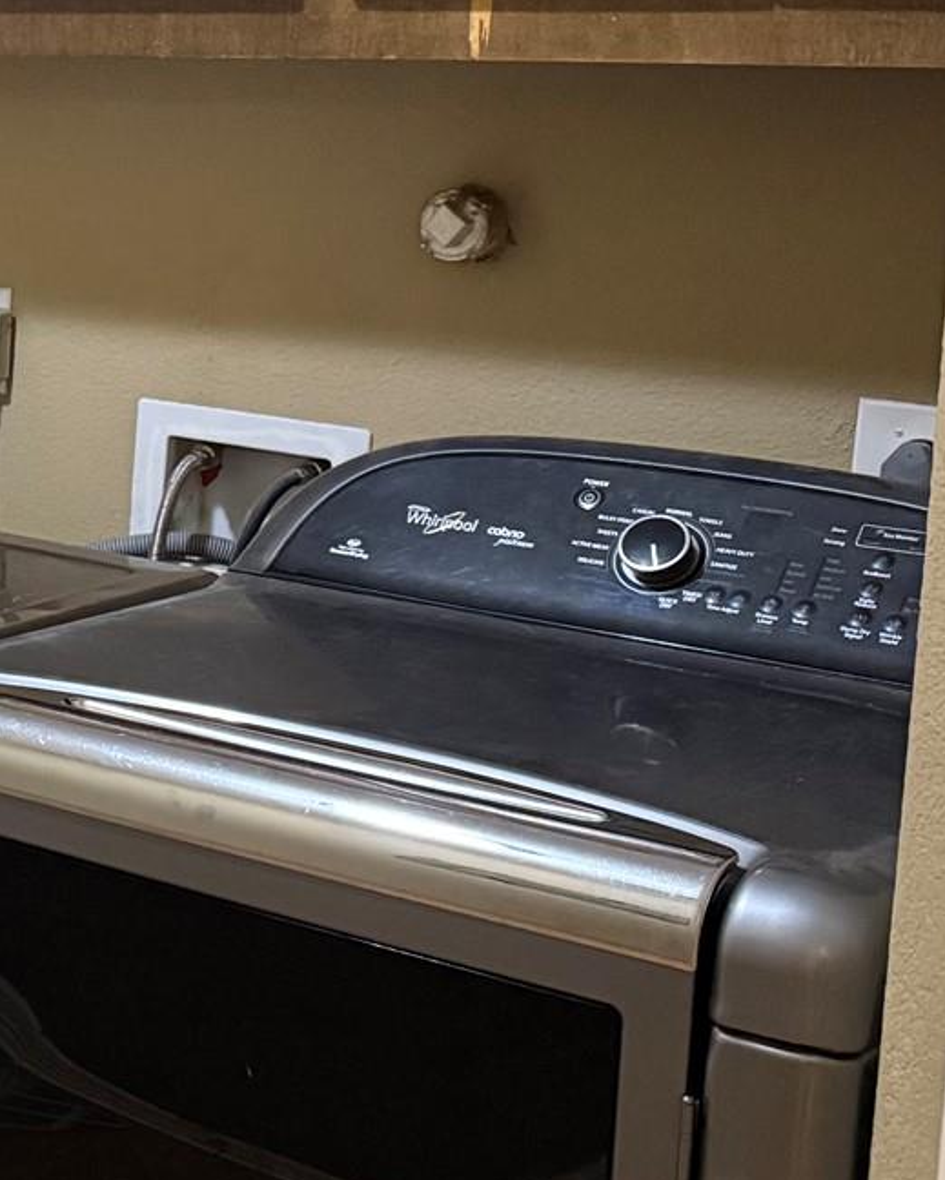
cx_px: -555
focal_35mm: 74
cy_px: 404
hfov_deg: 18.0
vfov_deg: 25.6
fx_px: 2585
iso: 800
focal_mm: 6.76
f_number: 1.78
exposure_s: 1/60
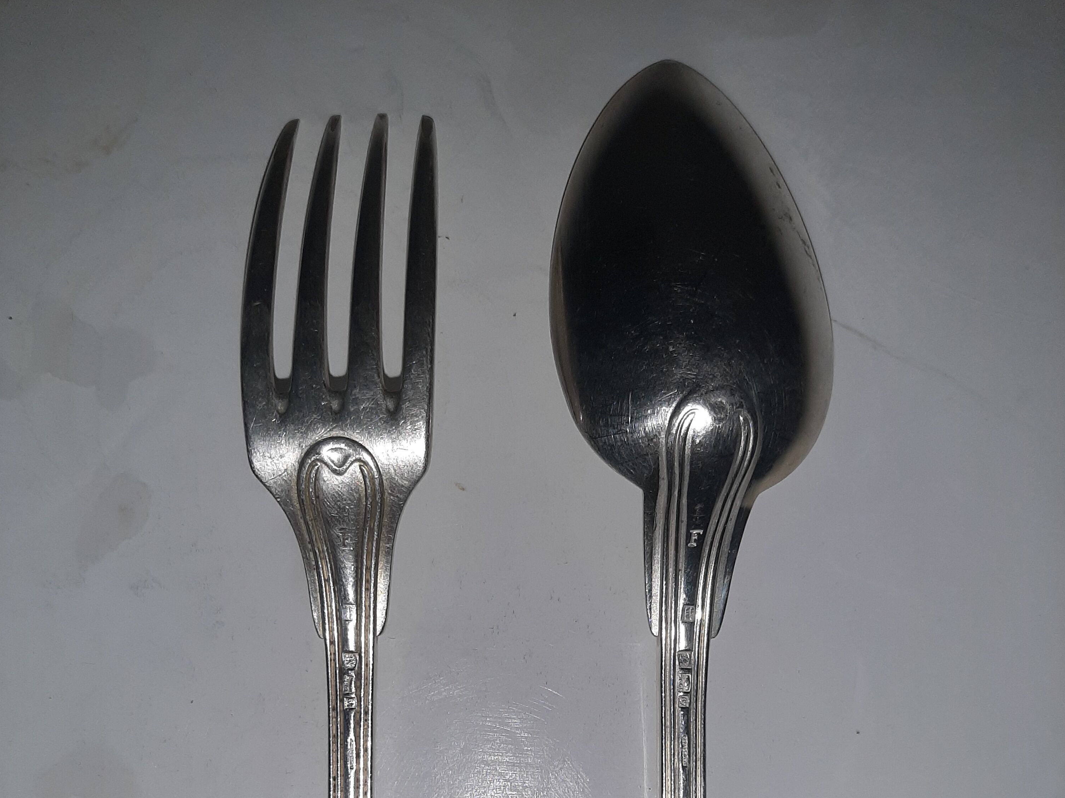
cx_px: 531
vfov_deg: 38.0
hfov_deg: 52.6
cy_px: 713
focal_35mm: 35
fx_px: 1077
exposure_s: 1/17
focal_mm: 3.93
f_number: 1.7
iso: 1000
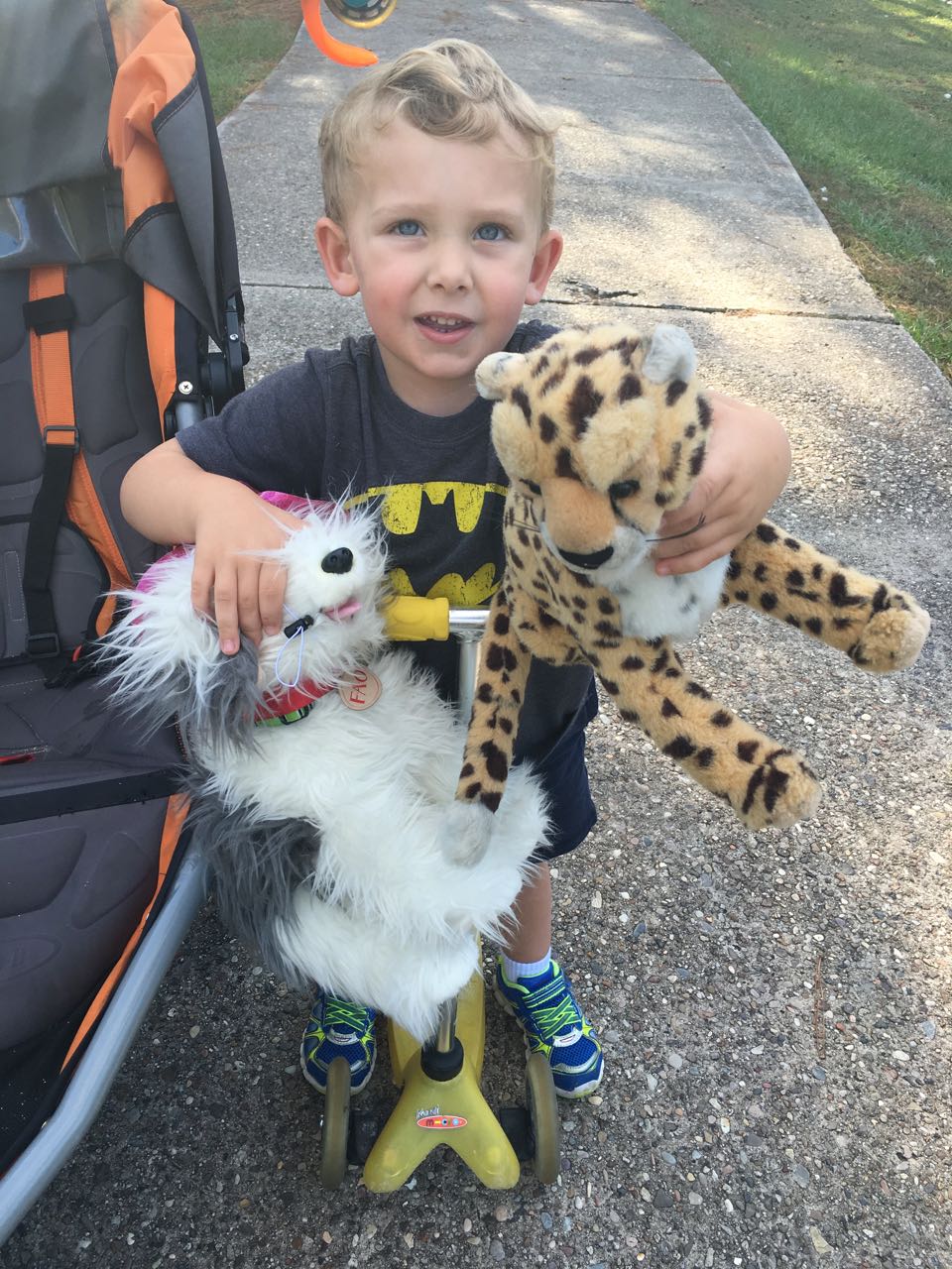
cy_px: 634
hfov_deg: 48.2
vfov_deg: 61.7
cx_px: 476
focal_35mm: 29
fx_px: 1063
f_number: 2.2
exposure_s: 1/217
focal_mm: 4.15
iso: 25
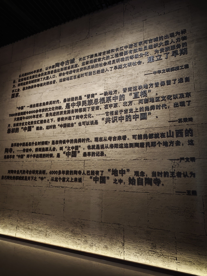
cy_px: 138
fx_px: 183
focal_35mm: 23
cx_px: 104
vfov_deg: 73.9
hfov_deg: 58.9
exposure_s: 1/42
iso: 800
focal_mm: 6.68
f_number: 1.44
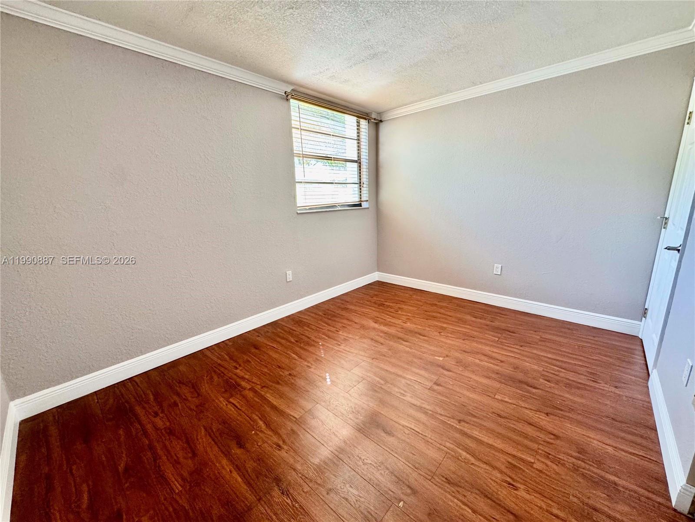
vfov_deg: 85.7
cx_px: 348
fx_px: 281
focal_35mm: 14
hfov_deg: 102.1
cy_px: 261
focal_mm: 2.22
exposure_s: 1/99
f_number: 2.2
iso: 250
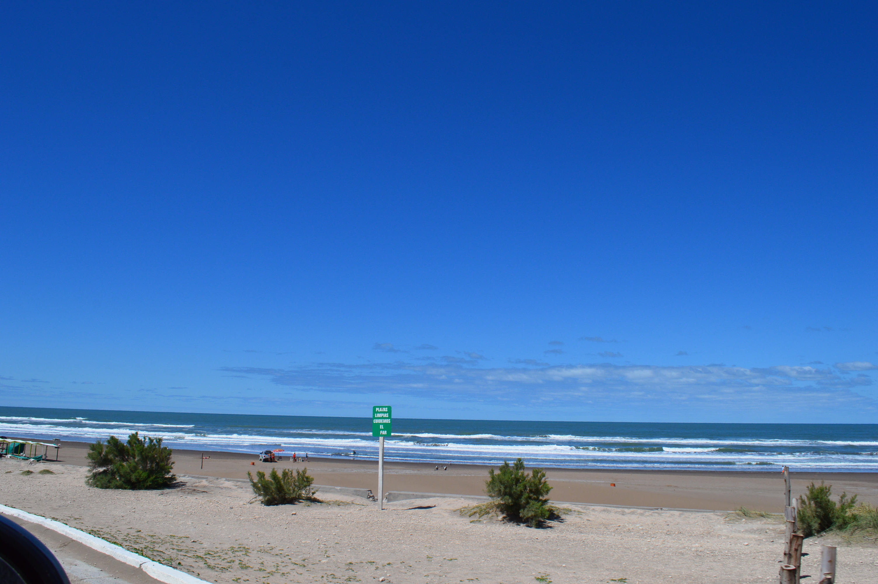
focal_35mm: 27
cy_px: 292
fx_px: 658
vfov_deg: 47.8
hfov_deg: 67.4
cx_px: 439
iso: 220
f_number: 11
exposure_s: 1/500
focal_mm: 18
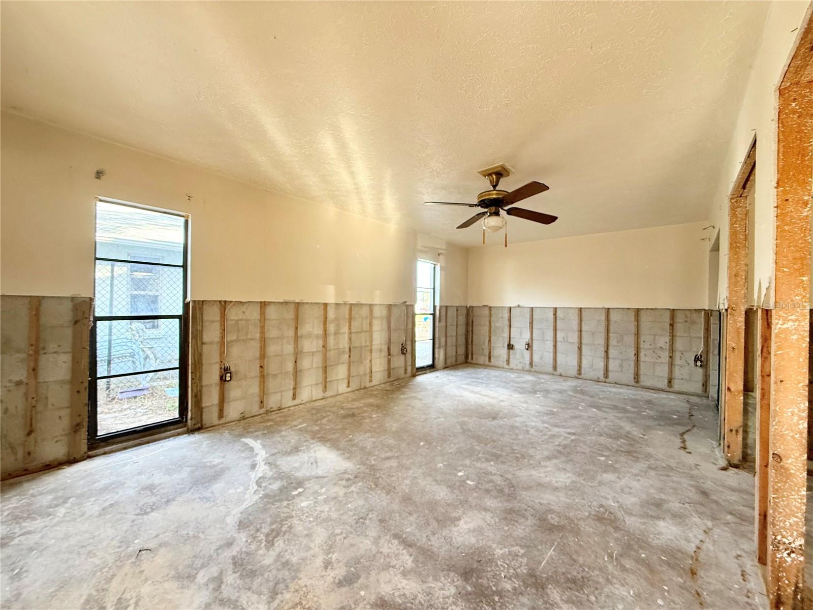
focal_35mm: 14
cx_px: 406
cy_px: 305
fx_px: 329
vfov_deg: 85.7
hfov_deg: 102.1
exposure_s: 1/99
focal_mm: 2.22
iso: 250
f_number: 2.2
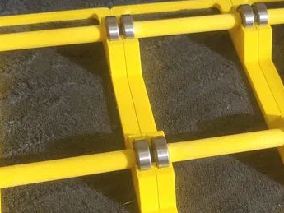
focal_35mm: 58
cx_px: 201
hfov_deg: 32.8
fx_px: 476
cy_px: 143
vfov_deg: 25.1
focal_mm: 4.1
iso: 500
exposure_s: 1/100
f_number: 1.7
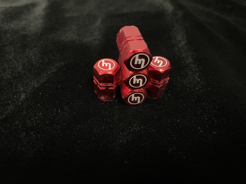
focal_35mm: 26
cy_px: 92
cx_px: 123
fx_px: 185
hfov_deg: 67.3
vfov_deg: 53.1
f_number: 1.6
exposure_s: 1/25
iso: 500
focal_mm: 4.2
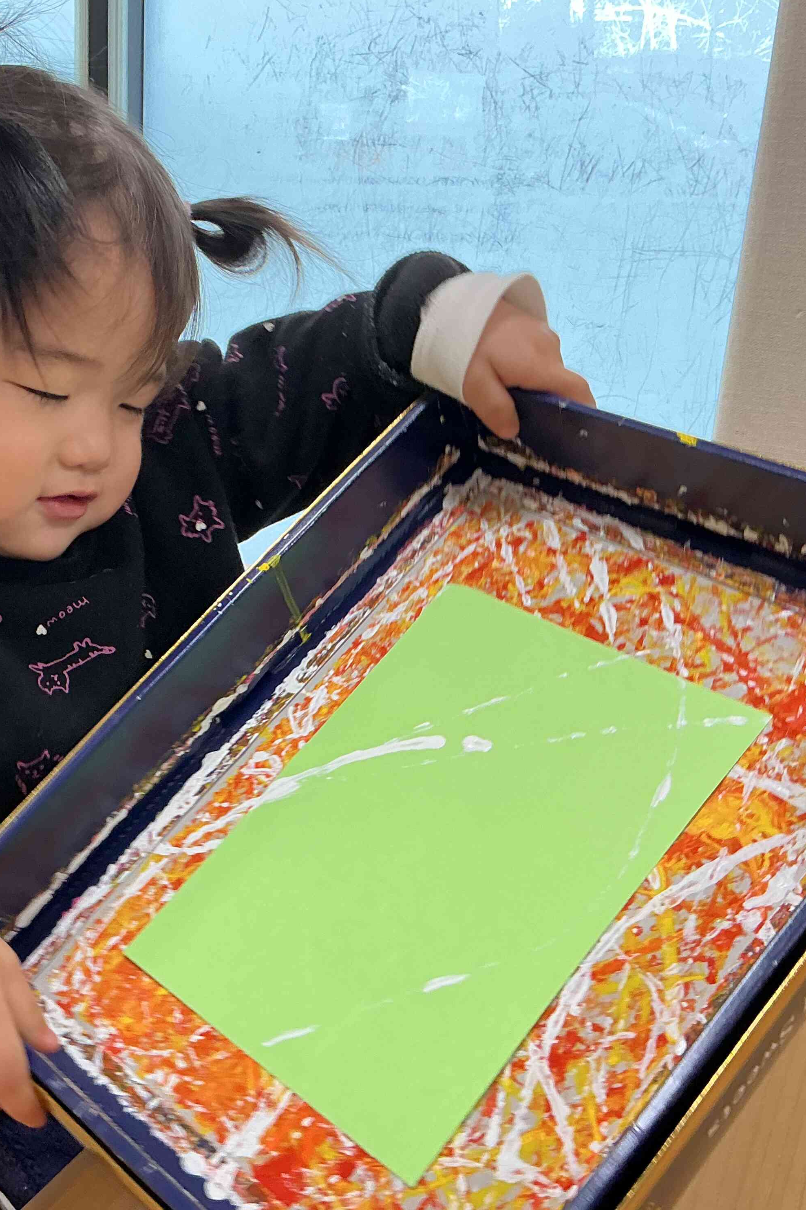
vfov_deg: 47.4
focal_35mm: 41
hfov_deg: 32.0
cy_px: 613
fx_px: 1377
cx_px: 198
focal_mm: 3
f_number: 1.8
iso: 40
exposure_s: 1/60
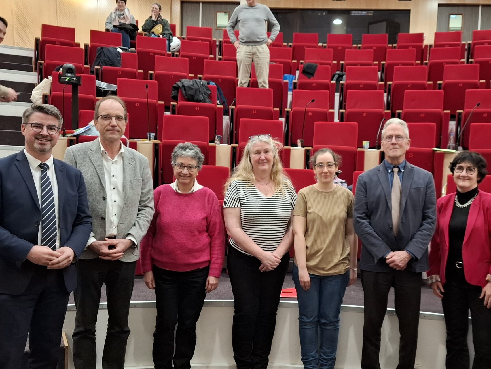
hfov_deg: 53.6
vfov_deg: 41.7
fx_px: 482
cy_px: 208
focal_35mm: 34
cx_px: 295
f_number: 1.8
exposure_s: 1/50
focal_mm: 5.54
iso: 250
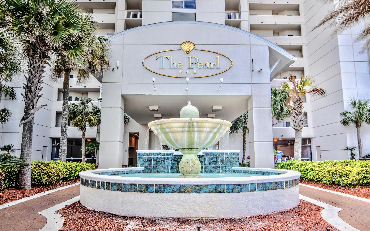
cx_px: 182
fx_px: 252
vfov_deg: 49.3
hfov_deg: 72.5
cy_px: 121
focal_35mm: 25
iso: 100
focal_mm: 16
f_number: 2.8
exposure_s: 1/640
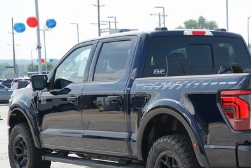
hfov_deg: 20.4
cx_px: 196
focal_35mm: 99
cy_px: 112
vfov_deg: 13.8
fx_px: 690
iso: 100
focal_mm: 61
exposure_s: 1/125
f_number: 9
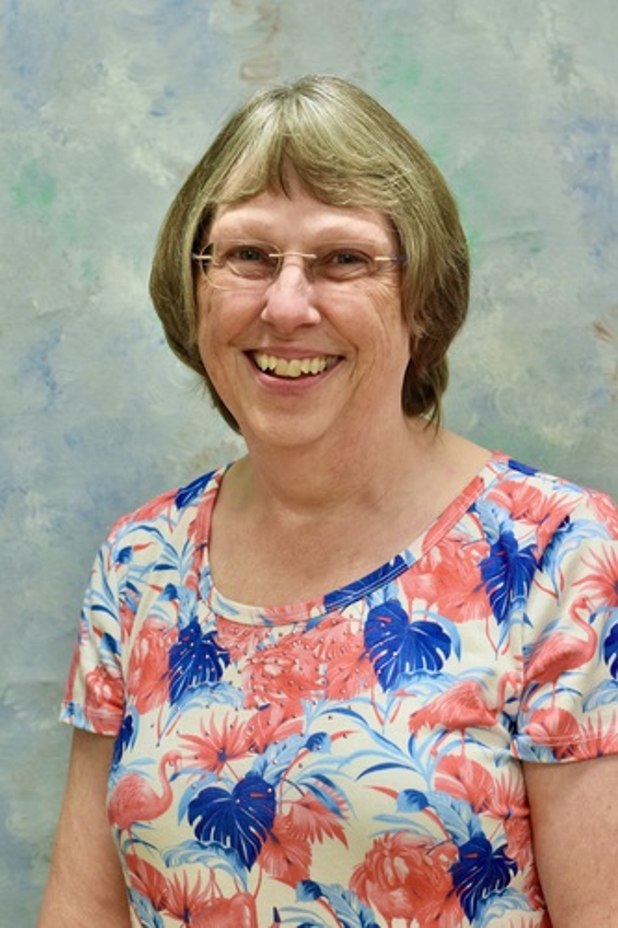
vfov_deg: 27.0
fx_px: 1932
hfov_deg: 18.2
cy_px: 464
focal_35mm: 75
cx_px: 309
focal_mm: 50
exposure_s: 1/125
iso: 800
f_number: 4
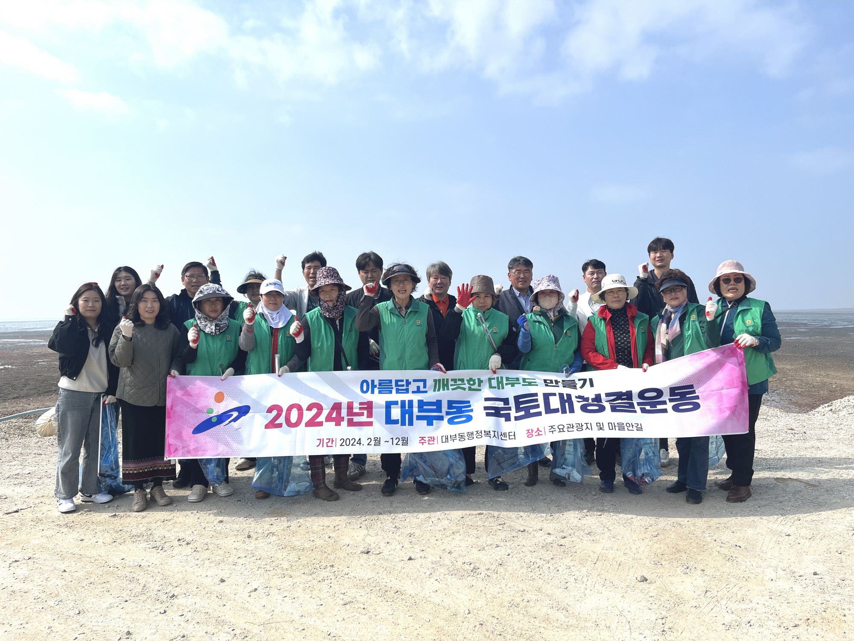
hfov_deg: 67.3
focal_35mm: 26
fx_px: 641
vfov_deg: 53.1
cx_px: 427
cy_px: 320
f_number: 1.6
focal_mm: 5.1
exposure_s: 1/5319
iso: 50
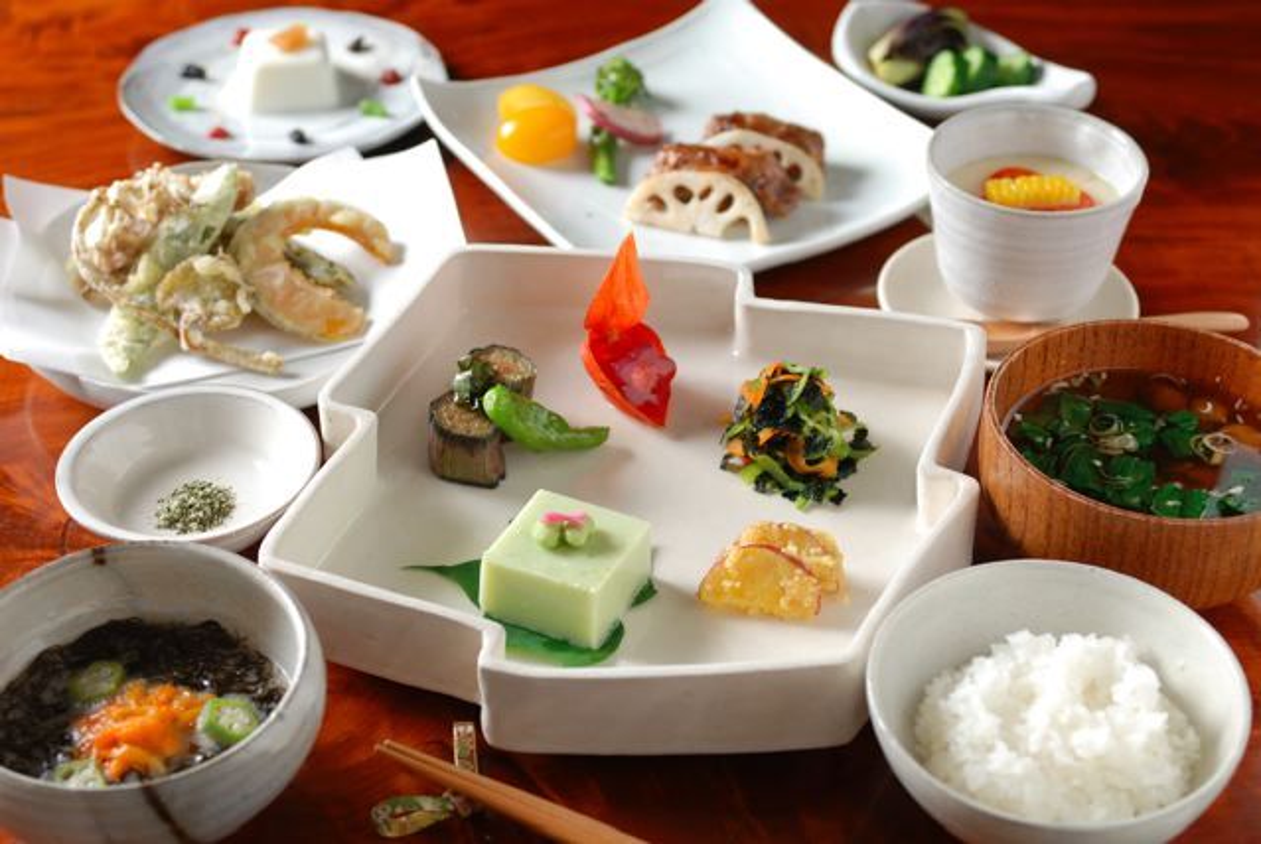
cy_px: 422
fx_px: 2210
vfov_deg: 21.6
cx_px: 630
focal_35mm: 63
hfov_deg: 31.8
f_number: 4
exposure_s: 1/125
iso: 100
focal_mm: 42
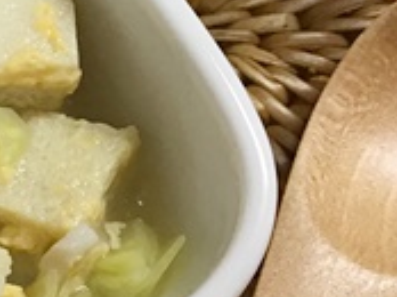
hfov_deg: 16.7
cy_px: 151
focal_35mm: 107
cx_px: -196
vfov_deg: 13.8
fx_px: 1225
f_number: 2.4
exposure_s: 1/30
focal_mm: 3.3
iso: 100
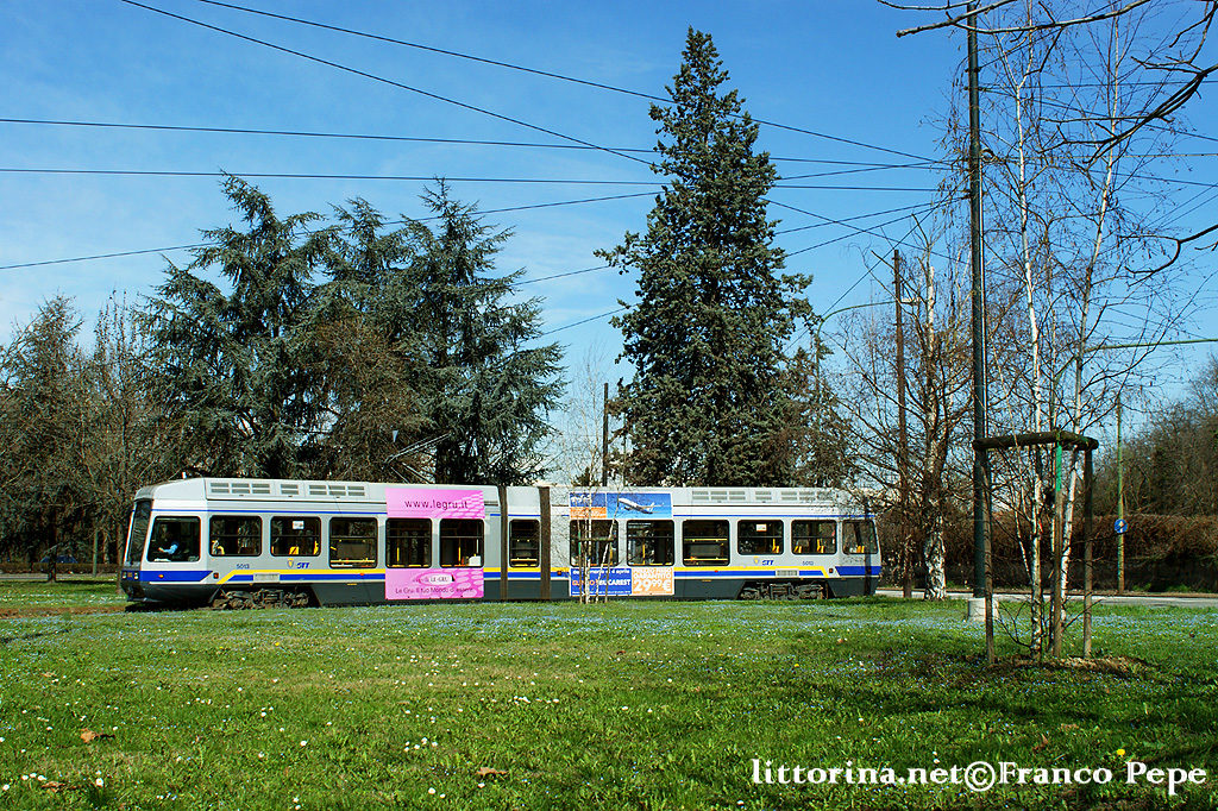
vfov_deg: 31.9
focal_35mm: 42
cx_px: 609
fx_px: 1420
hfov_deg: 46.4
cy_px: 406
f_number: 8
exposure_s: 1/500
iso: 200
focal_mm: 28
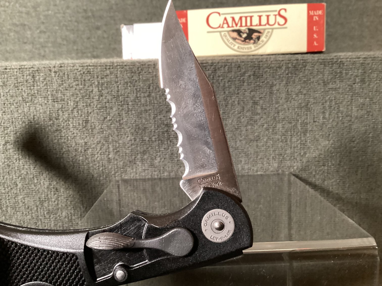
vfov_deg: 45.4
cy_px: 143
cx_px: 191
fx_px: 342
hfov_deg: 58.3
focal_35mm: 31
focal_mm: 3.3
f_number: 2.4
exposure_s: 1/30
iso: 500
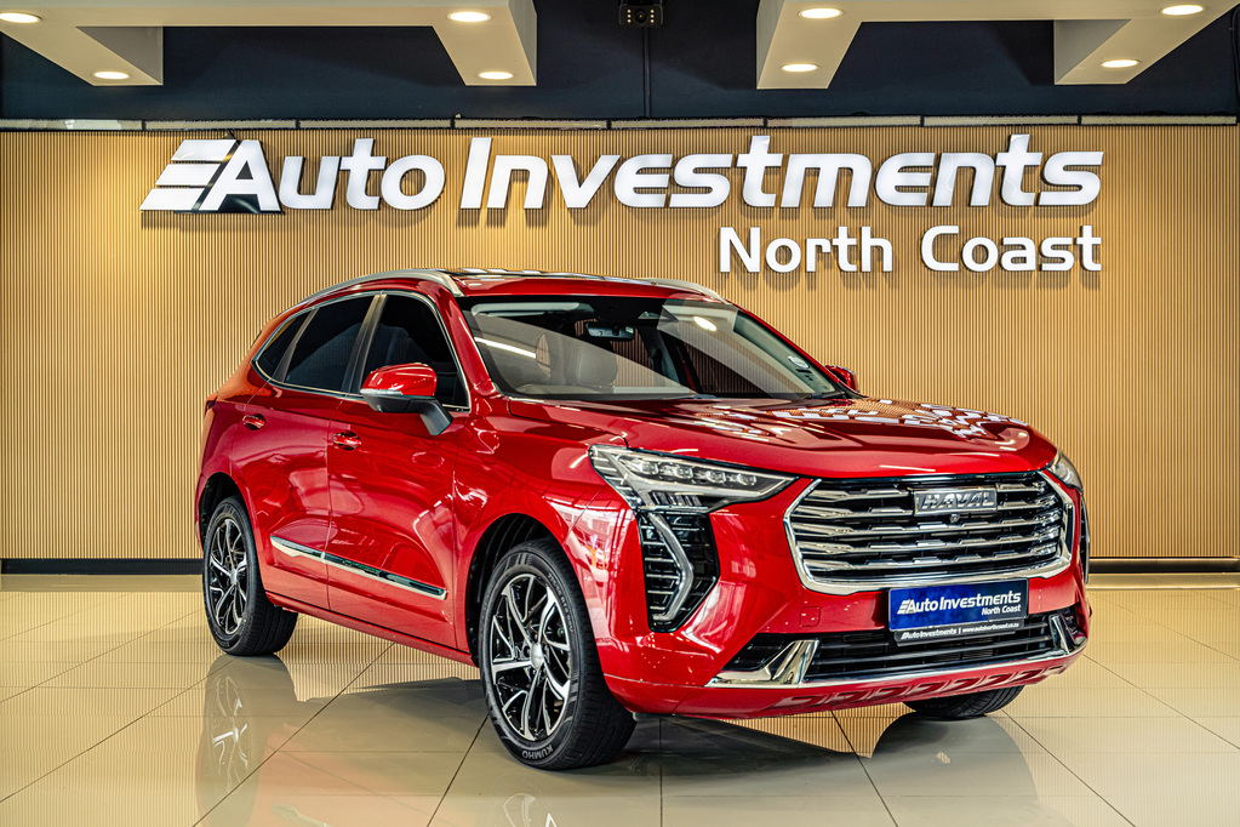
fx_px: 1688
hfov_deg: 40.3
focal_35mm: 49
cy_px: 414
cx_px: 620
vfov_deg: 27.5
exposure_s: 1/125
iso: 500
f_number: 4.5
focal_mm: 49
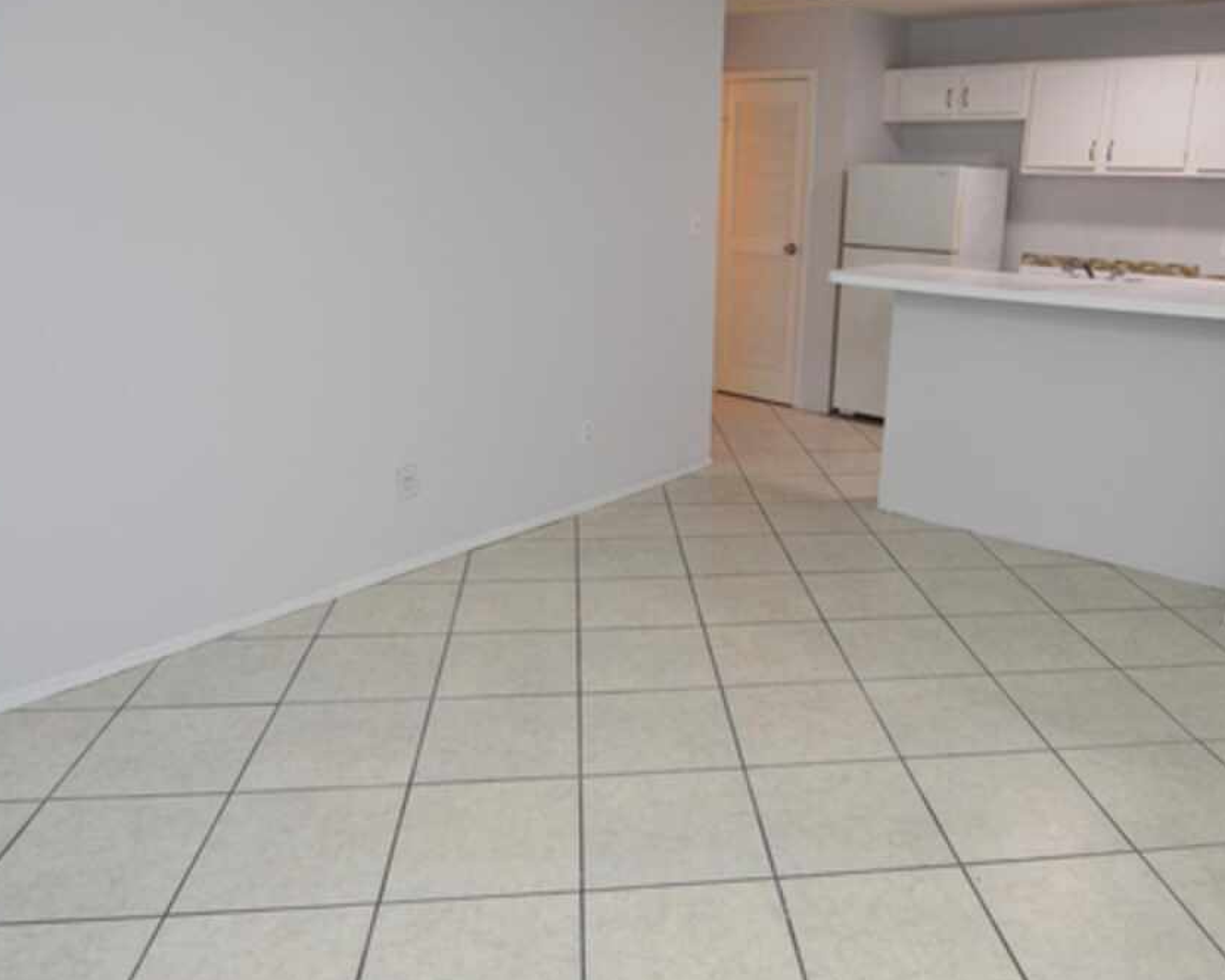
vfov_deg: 54.9
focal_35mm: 26
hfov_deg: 65.8
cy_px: 445
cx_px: 688
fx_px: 943
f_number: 4
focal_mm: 12
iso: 400
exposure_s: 1/60
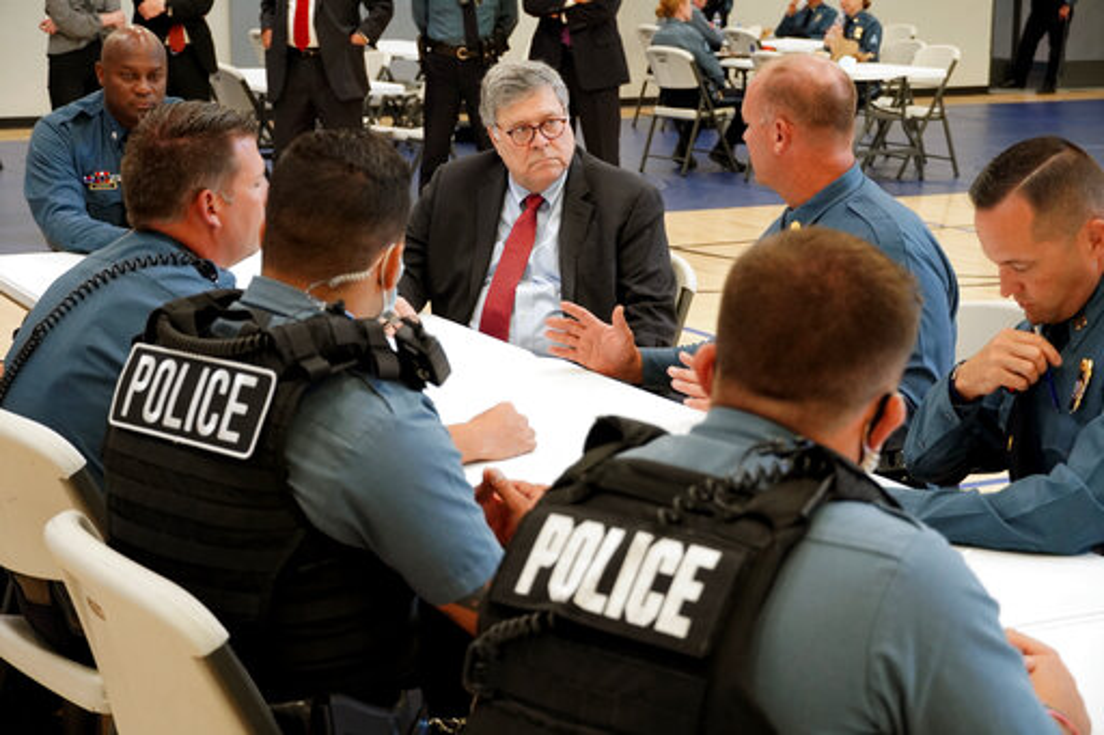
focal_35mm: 69
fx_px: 2115
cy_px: 368
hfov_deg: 29.3
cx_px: 552
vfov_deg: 19.7
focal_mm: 46
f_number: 5
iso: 1600
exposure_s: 1/80
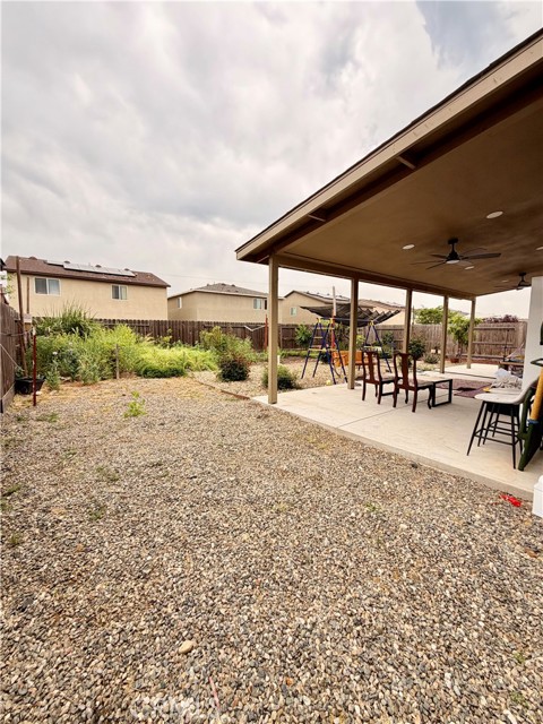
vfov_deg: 102.1
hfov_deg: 85.7
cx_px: 272
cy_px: 362
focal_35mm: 14
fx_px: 293
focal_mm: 2.22
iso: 40
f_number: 2.2
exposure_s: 1/121
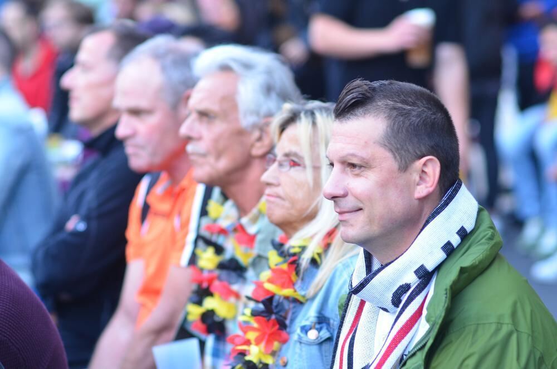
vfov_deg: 10.7
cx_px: 278
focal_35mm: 128
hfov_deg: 16.1
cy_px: 184
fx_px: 1968
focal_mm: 85
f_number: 2.8
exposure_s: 1/100
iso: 800
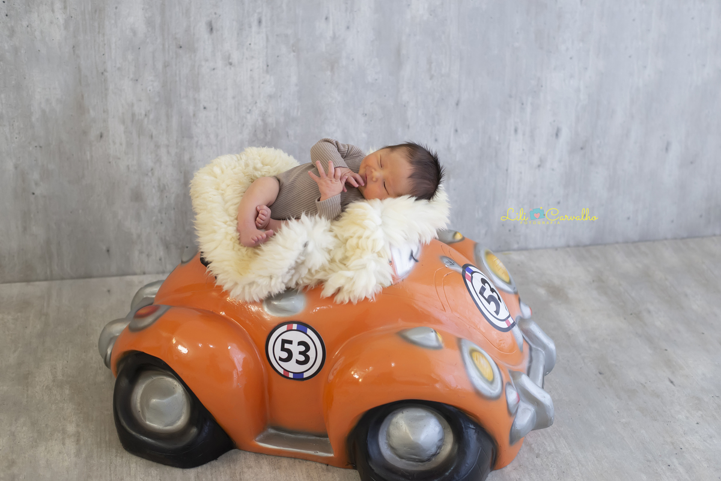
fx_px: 1002
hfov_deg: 39.6
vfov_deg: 27.0
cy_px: 240
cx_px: 360
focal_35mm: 50
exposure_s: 1/200
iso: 2000
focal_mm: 50
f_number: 3.5
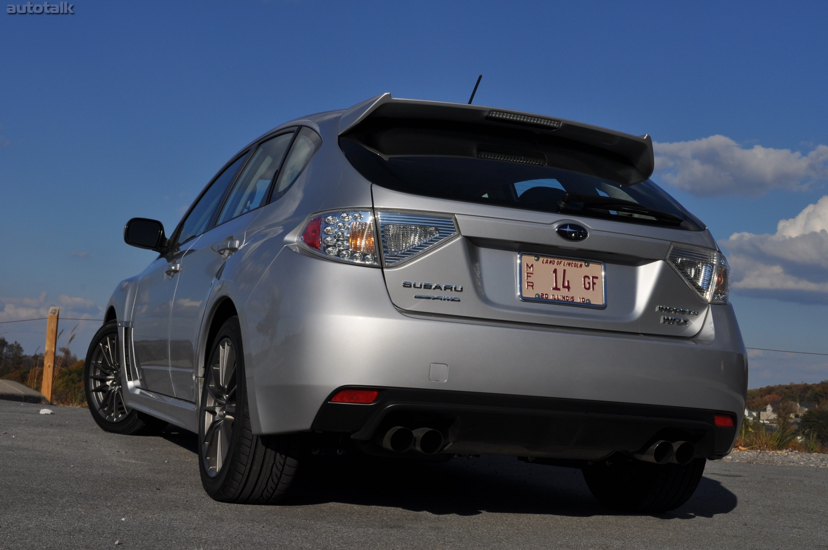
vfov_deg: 25.7
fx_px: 1206
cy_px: 275
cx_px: 414
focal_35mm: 52
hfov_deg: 37.9
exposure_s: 1/640
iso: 200
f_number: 13
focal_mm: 35
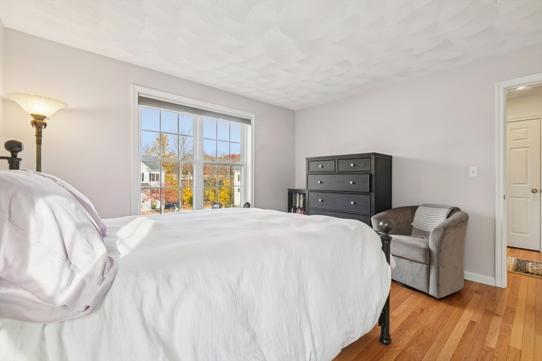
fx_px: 226
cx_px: 271
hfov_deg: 100.4
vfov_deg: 77.3
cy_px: 180
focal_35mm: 15
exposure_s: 1/40
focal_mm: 10
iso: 320
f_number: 5.6
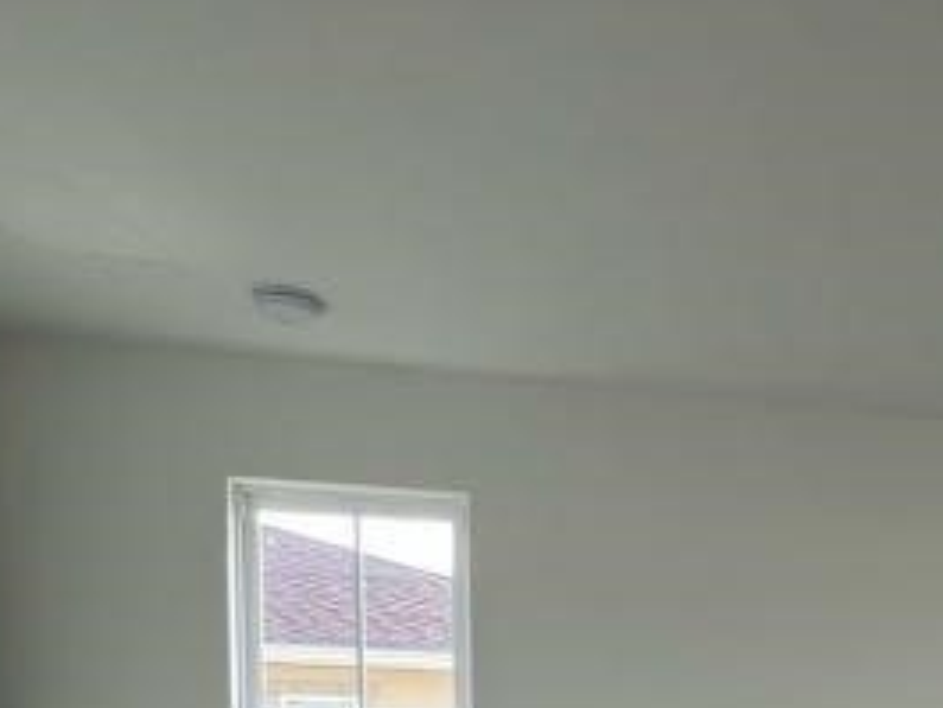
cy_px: 881
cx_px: 829
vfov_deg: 29.5
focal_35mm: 41
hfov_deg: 42.4
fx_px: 1117
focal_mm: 1.57
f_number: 1.8
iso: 32
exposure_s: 1/99
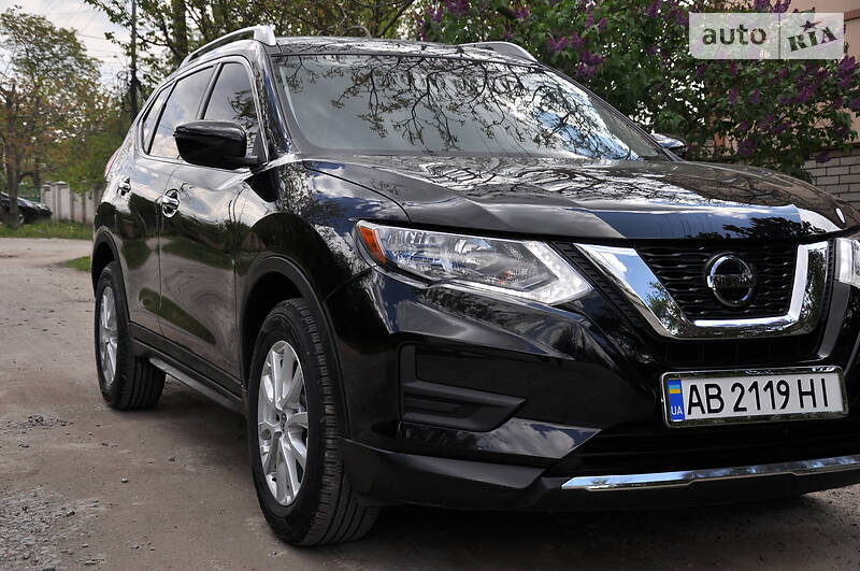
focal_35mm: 52
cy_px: 286
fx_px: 1252
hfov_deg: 37.9
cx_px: 430
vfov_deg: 25.7
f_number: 4.5
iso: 200
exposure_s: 1/1000
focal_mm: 35
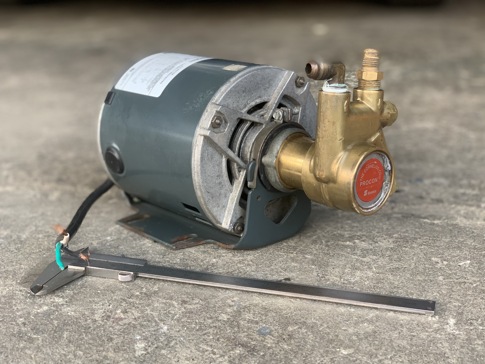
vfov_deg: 28.0
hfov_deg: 36.8
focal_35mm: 52
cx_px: 242
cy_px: 182
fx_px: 729
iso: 64
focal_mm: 6
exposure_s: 1/122
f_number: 2.4
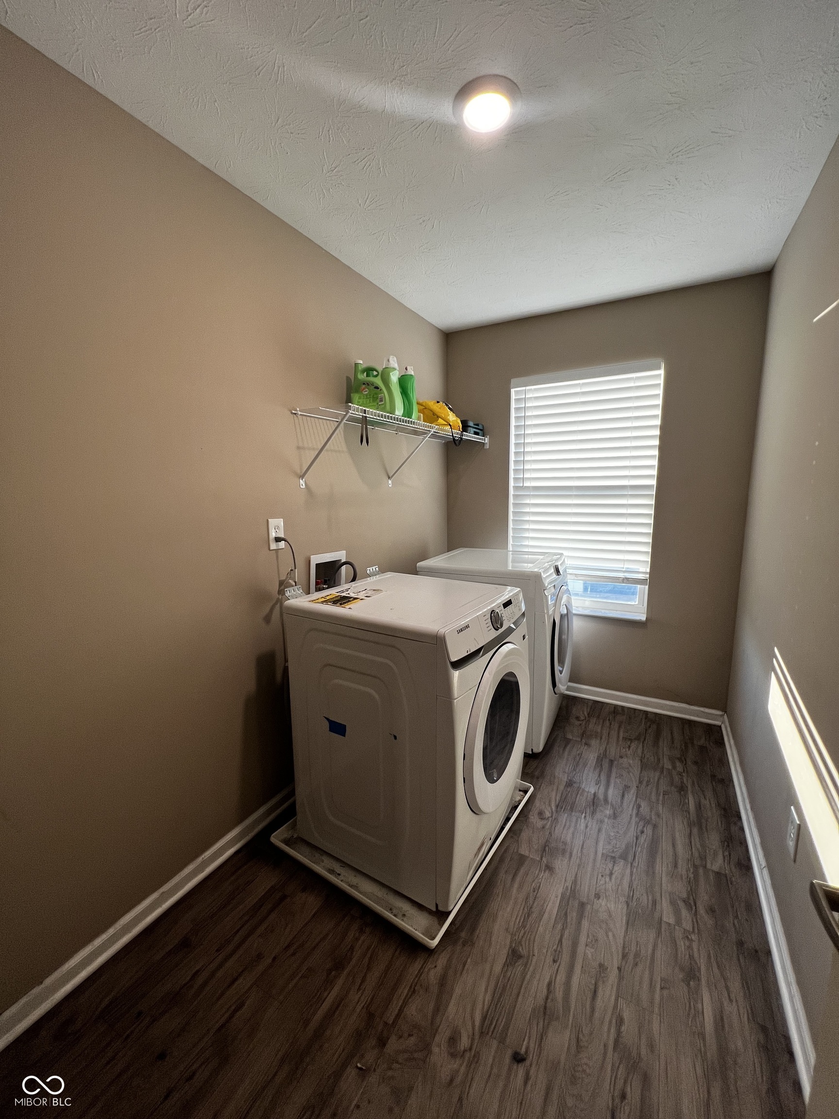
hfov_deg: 89.9
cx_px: 420
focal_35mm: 13
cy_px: 560
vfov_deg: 106.2
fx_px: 420
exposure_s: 1/120
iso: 160
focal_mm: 1.57
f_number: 1.8
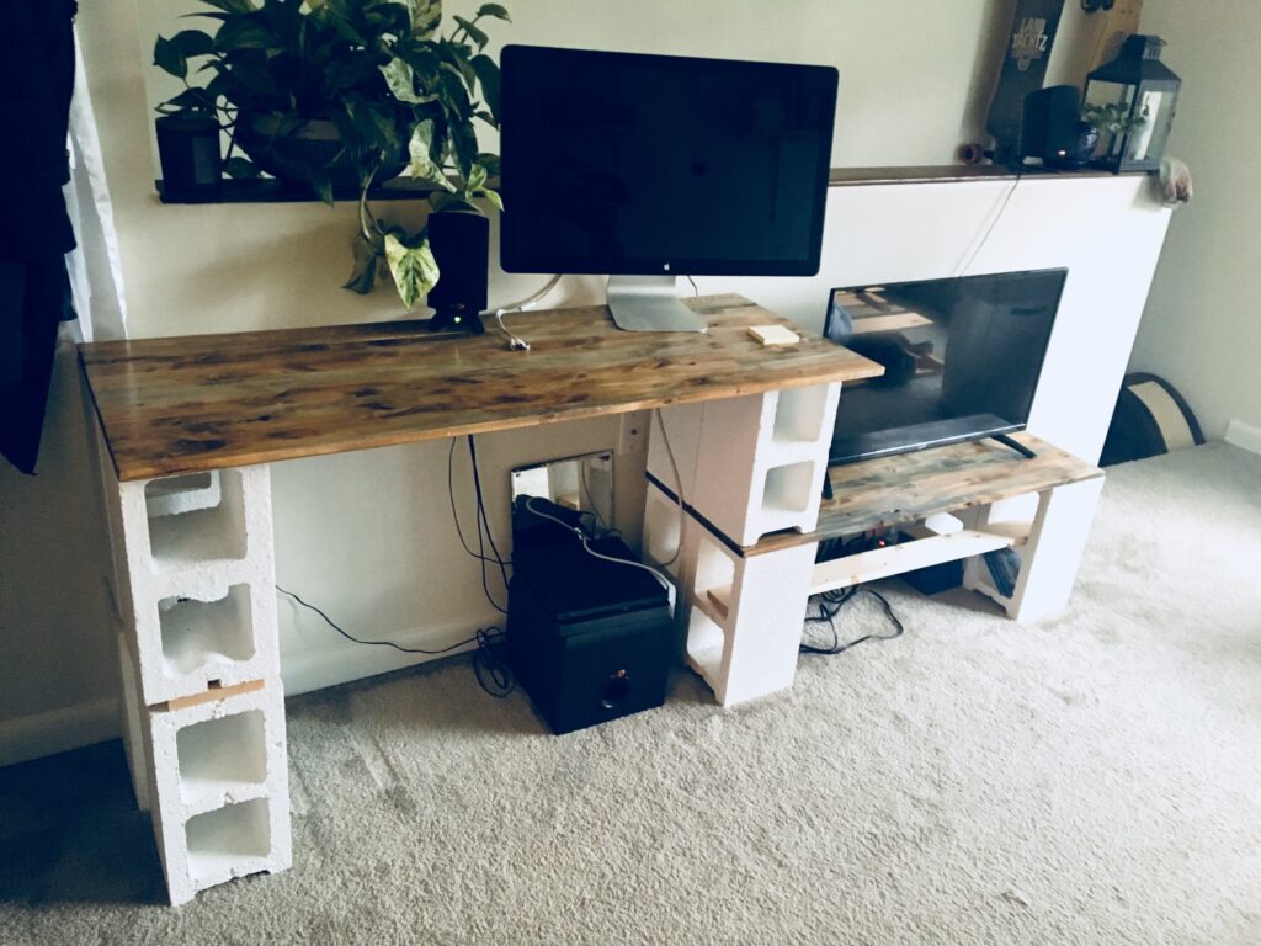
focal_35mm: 29
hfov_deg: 61.7
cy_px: 473
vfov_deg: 48.2
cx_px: 630
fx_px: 1056
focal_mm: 4.15
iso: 400
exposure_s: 1/15
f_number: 2.2
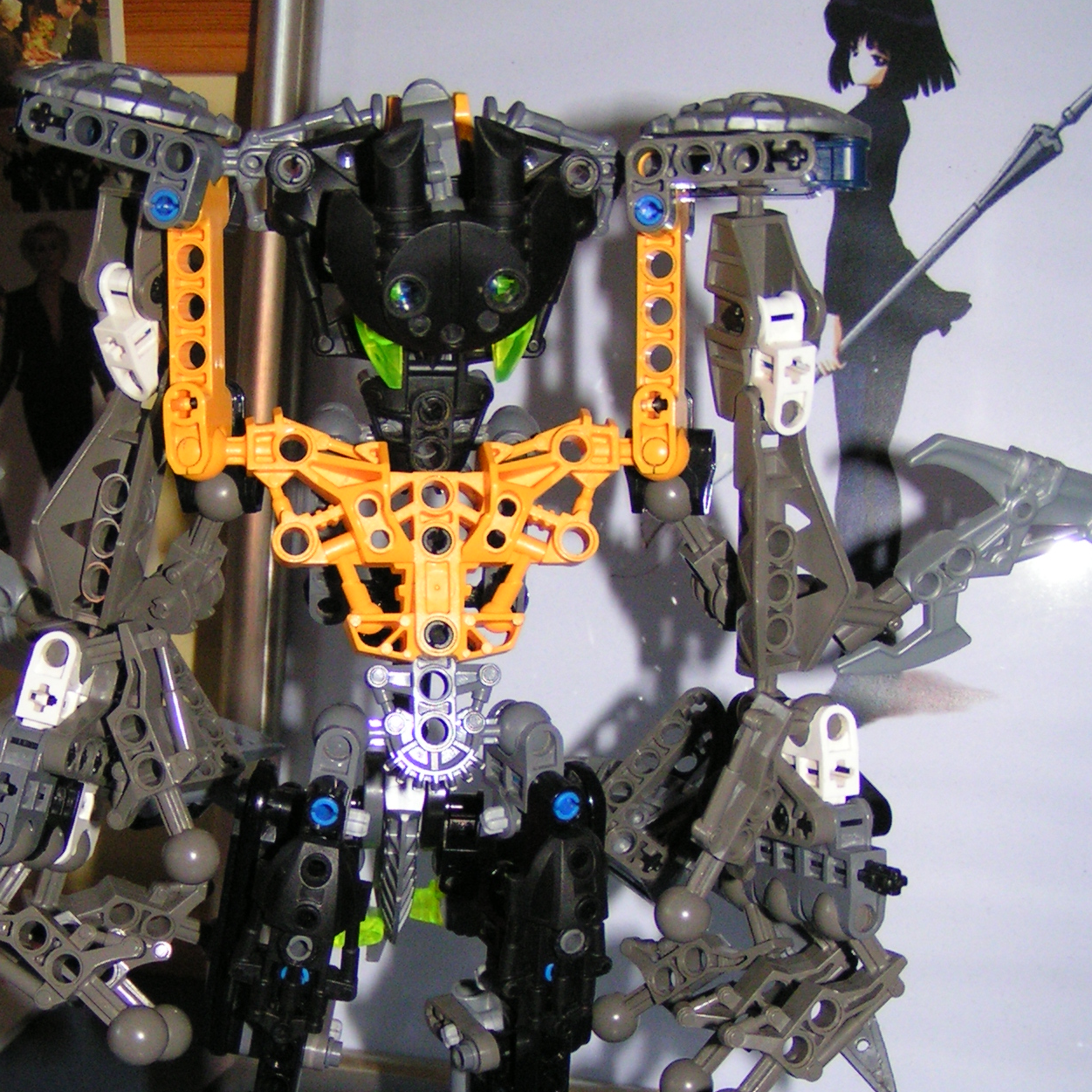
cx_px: 422
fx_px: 1963
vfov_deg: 30.7
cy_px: 770
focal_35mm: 55
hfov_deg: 31.0
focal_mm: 5.8
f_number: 2.8
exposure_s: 1/40
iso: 200
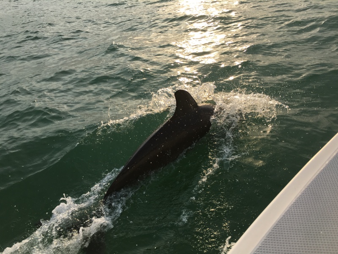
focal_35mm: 29
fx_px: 283
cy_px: 127
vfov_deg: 48.2
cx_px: 169
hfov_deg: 61.7
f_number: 2.2
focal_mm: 4.15
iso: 25
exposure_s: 1/1026
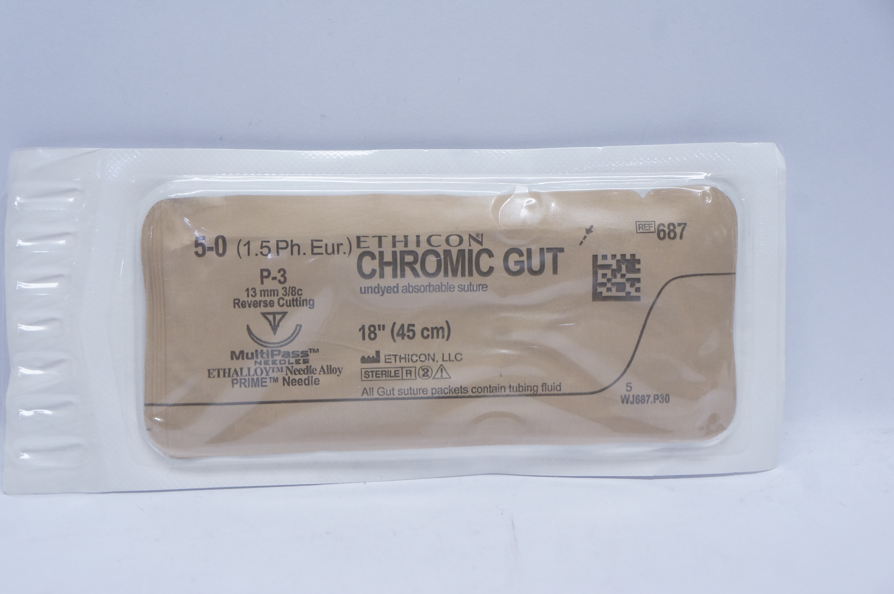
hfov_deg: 34.2
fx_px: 1451
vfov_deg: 23.1
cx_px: 447
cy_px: 297
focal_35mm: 58
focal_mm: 39
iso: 800
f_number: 7.1
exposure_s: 1/60
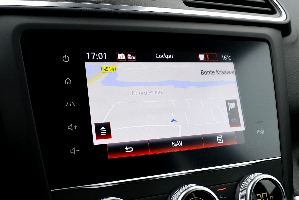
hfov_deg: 43.6
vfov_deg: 29.9
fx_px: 374
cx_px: 150
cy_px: 100
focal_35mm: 45
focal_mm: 30
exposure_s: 1/60
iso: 640
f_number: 8
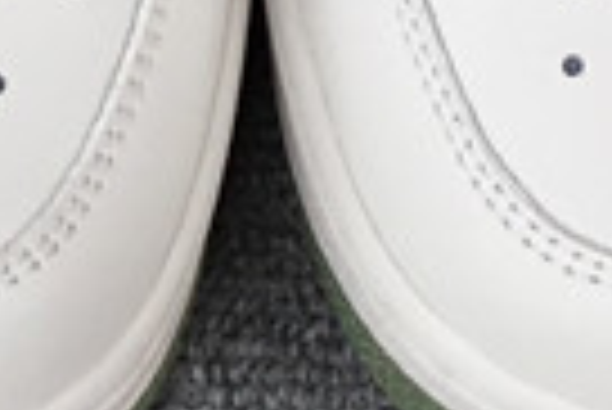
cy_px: -701
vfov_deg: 6.1
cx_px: 207
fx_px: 3625
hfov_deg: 9.6
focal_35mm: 213
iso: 25
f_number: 2.4
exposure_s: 1/494
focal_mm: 3.3
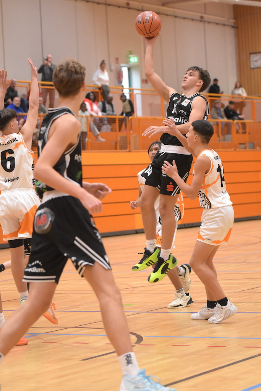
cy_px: 196
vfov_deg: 19.5
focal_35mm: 105
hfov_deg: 13.0
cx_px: 130
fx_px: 1141
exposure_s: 1/1000
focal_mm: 70
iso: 3200
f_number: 2.8
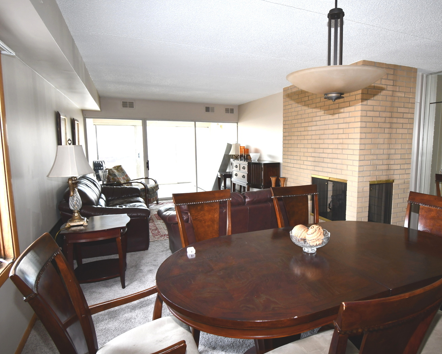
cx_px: 267
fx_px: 288
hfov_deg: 74.2
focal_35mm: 22
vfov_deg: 63.1
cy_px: 174
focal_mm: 13
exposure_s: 1/60
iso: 500
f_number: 4.8
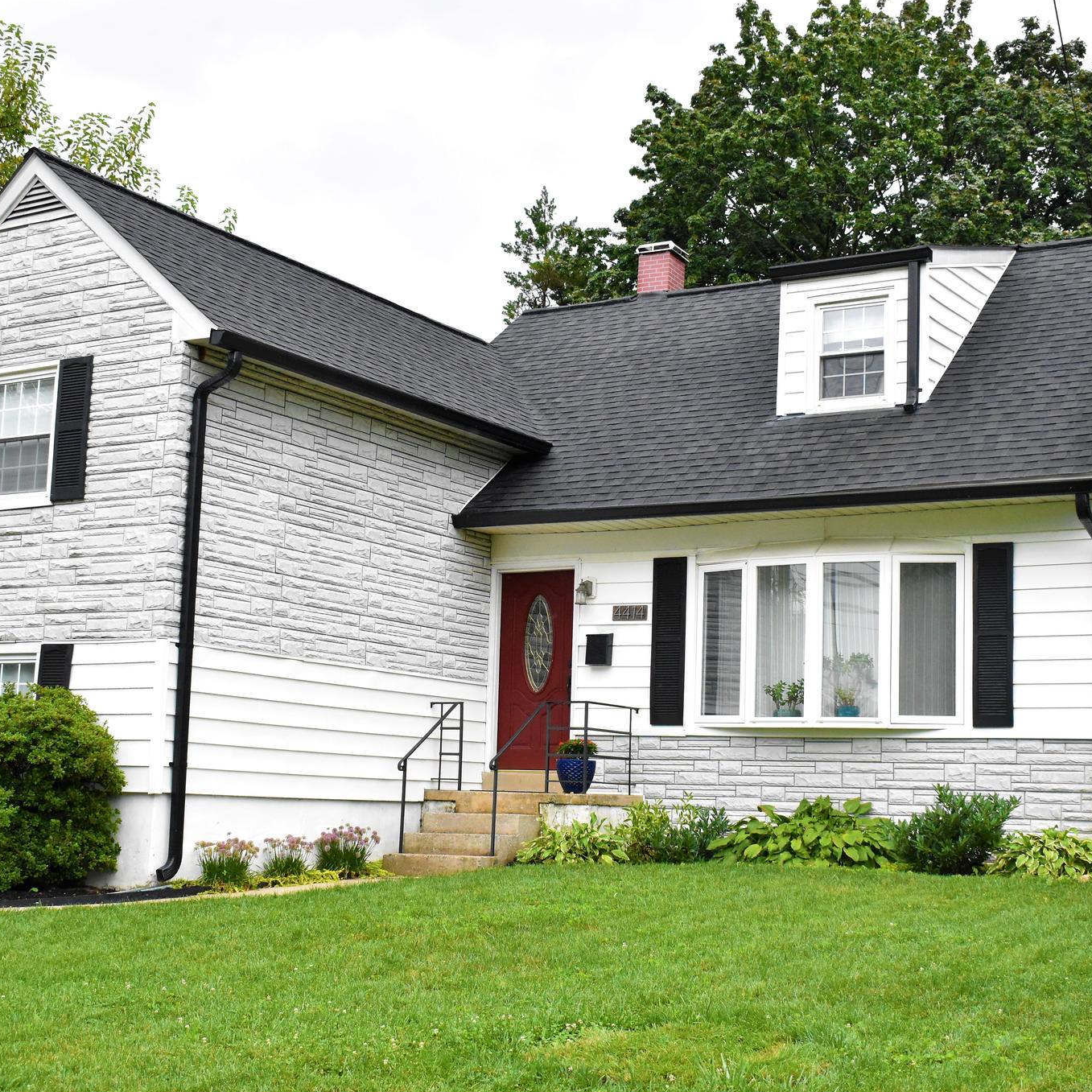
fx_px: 1785
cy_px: 546
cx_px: 559
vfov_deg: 34.0
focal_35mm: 50
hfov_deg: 34.0
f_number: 5.6
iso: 3200
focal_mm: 26
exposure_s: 1/1600
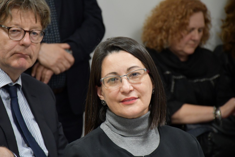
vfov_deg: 7.9
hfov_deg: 11.8
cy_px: 78
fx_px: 1136
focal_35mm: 174
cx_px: 118
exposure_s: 1/125
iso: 3600
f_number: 5.6
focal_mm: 116
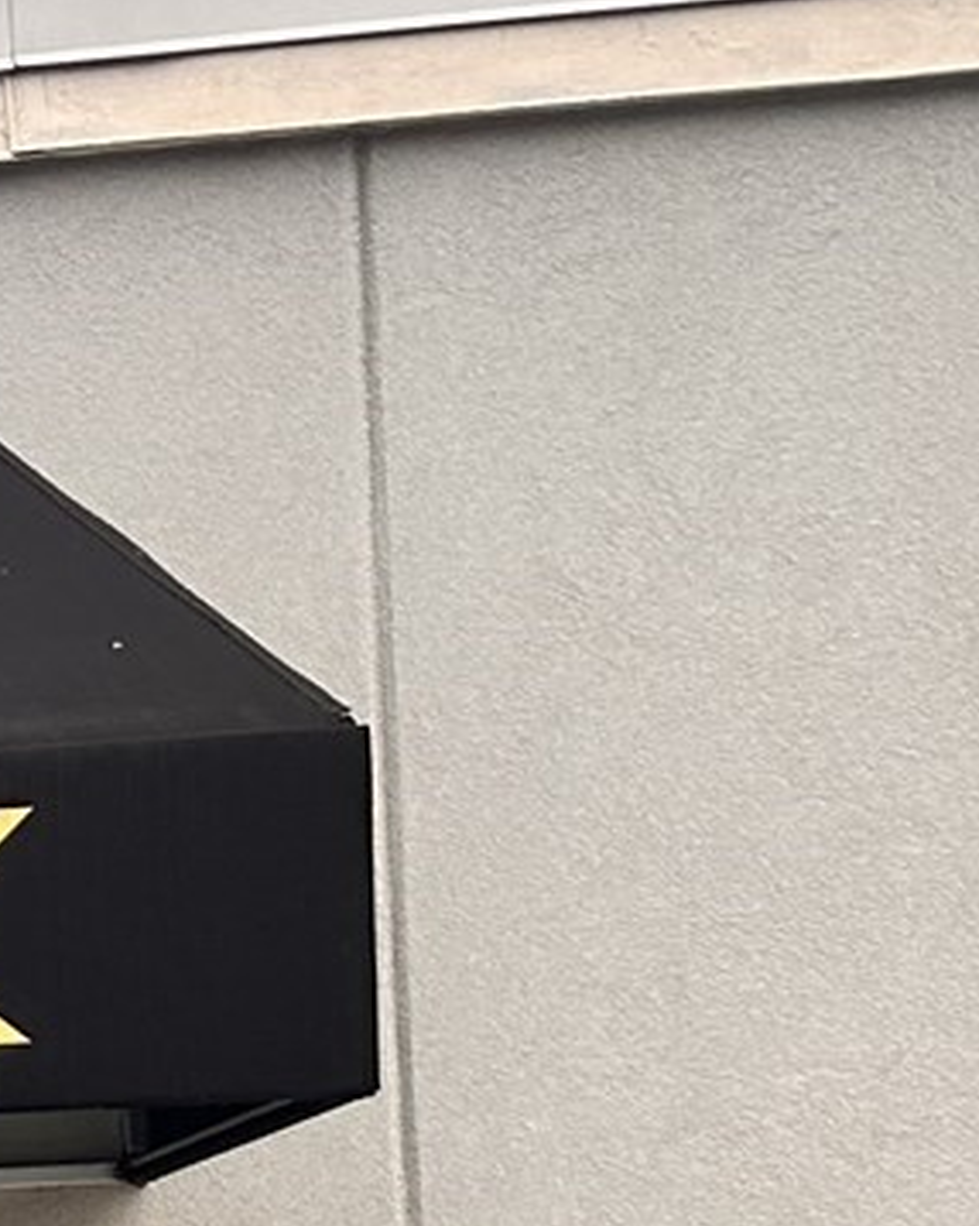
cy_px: 1565
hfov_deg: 8.9
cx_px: -2187
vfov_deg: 13.9
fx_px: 4857
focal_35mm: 134
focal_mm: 6.86
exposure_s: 1/1009
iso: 80
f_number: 1.78
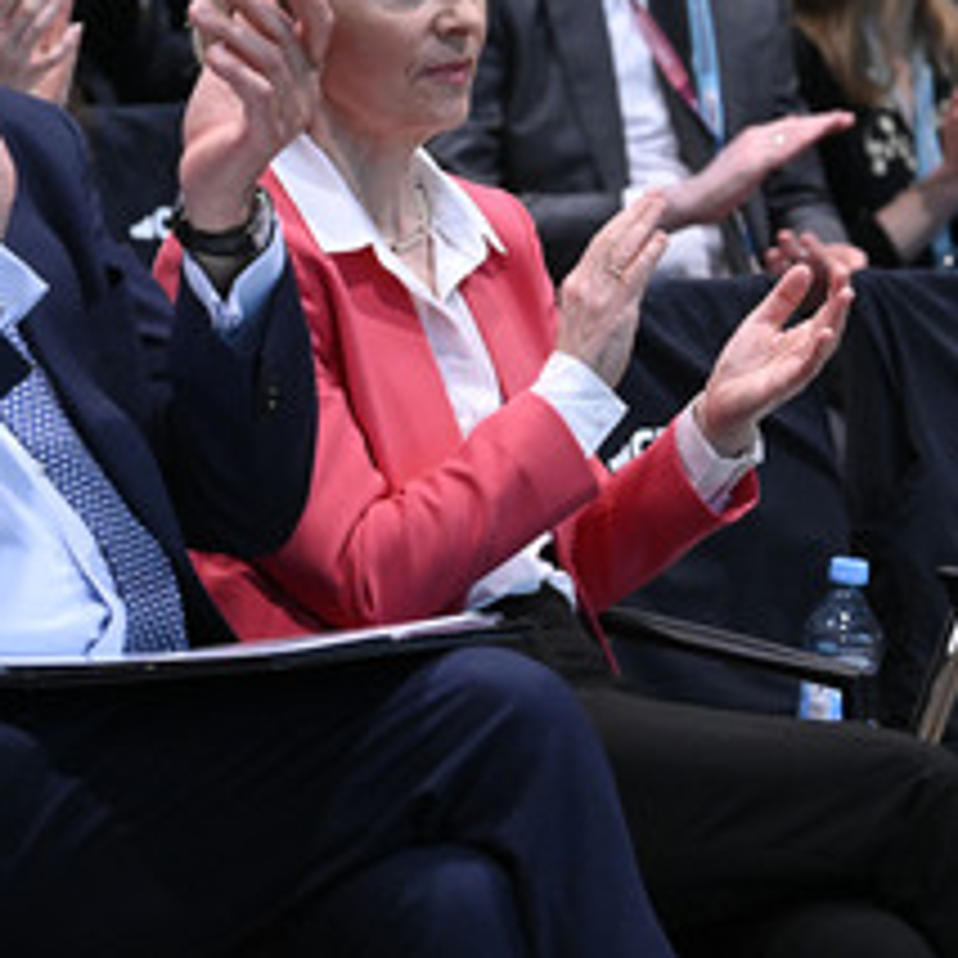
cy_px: 306
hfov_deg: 8.1
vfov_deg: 8.1
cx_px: 304
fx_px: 6763
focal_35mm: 216
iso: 10000
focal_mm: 120
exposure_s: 1/250
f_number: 5.6
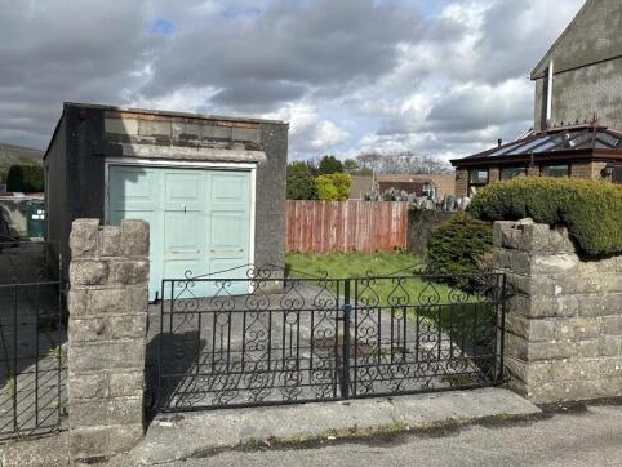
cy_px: 215
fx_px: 521
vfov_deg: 48.2
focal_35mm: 29
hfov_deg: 61.1
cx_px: 250
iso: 80
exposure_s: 1/5525
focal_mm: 6.86
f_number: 1.78
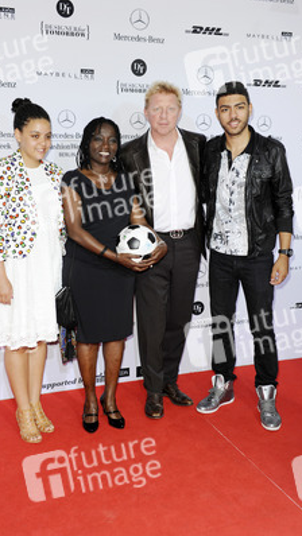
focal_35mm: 40
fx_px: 569
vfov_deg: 50.5
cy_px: 268
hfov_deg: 29.7
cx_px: 131
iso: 500
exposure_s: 1/200
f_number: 5.6
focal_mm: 38
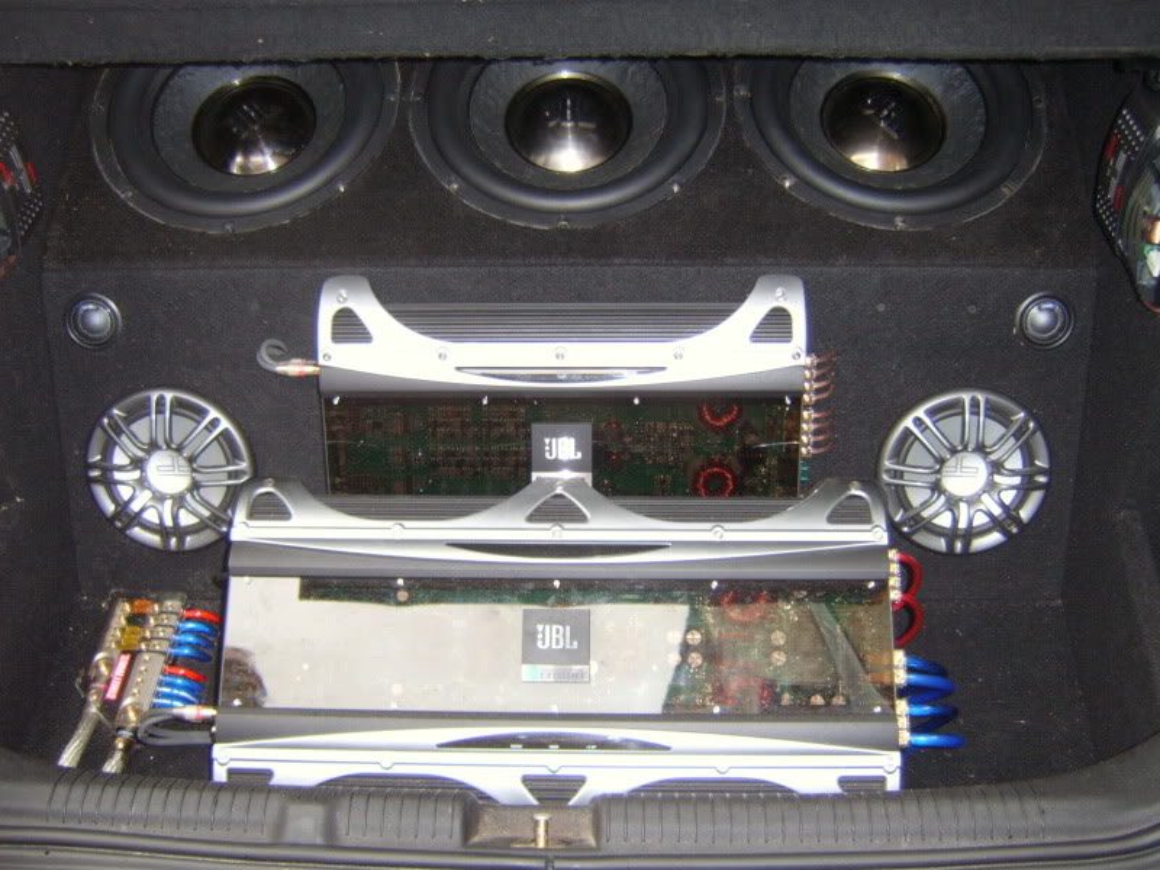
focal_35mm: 31
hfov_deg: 58.4
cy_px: 435
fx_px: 1039
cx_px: 580
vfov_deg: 45.4
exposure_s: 1/30
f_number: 2.7
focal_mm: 8.13
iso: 141
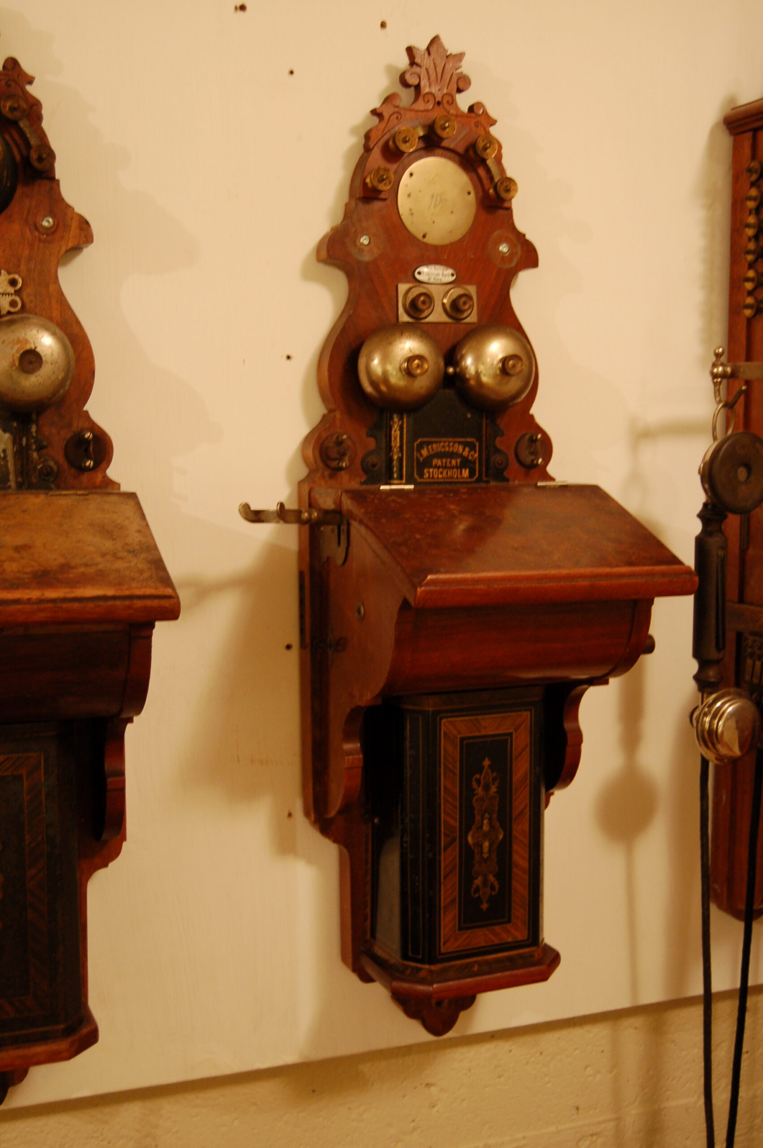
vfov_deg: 46.4
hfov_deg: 31.8
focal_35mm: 42
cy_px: 574
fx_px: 1338
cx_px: 382
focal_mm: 28
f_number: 4.2
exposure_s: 1/6
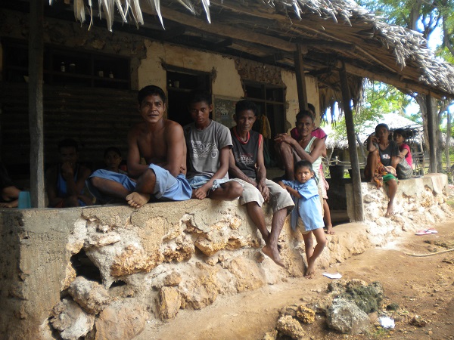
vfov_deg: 40.7
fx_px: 459
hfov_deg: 52.6
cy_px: 170
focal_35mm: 35
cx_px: 227
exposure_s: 1/64.3
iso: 80
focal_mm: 6.3
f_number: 3.1
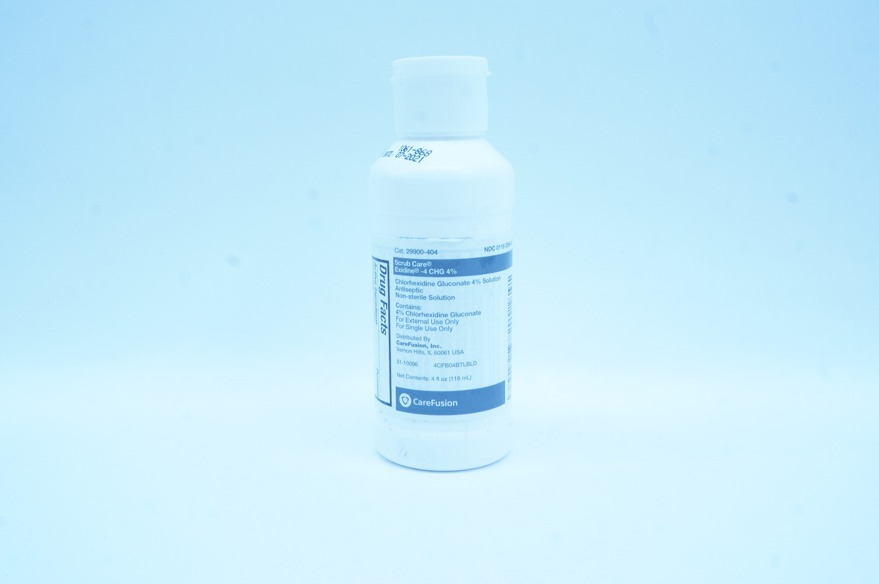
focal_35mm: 39
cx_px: 440
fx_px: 951
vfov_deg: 34.1
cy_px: 292
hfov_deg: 49.6
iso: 400
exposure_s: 1/15
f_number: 13
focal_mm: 26
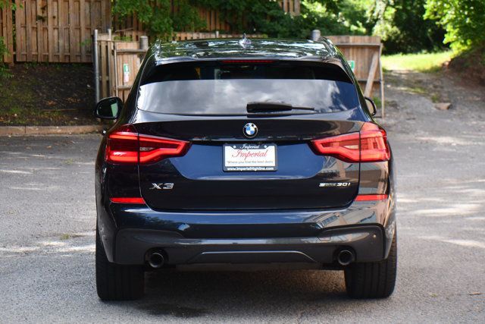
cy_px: 162
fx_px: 1455
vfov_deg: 12.7
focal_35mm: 108
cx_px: 242
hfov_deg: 18.9
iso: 320
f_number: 5.6
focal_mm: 72
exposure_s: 1/250
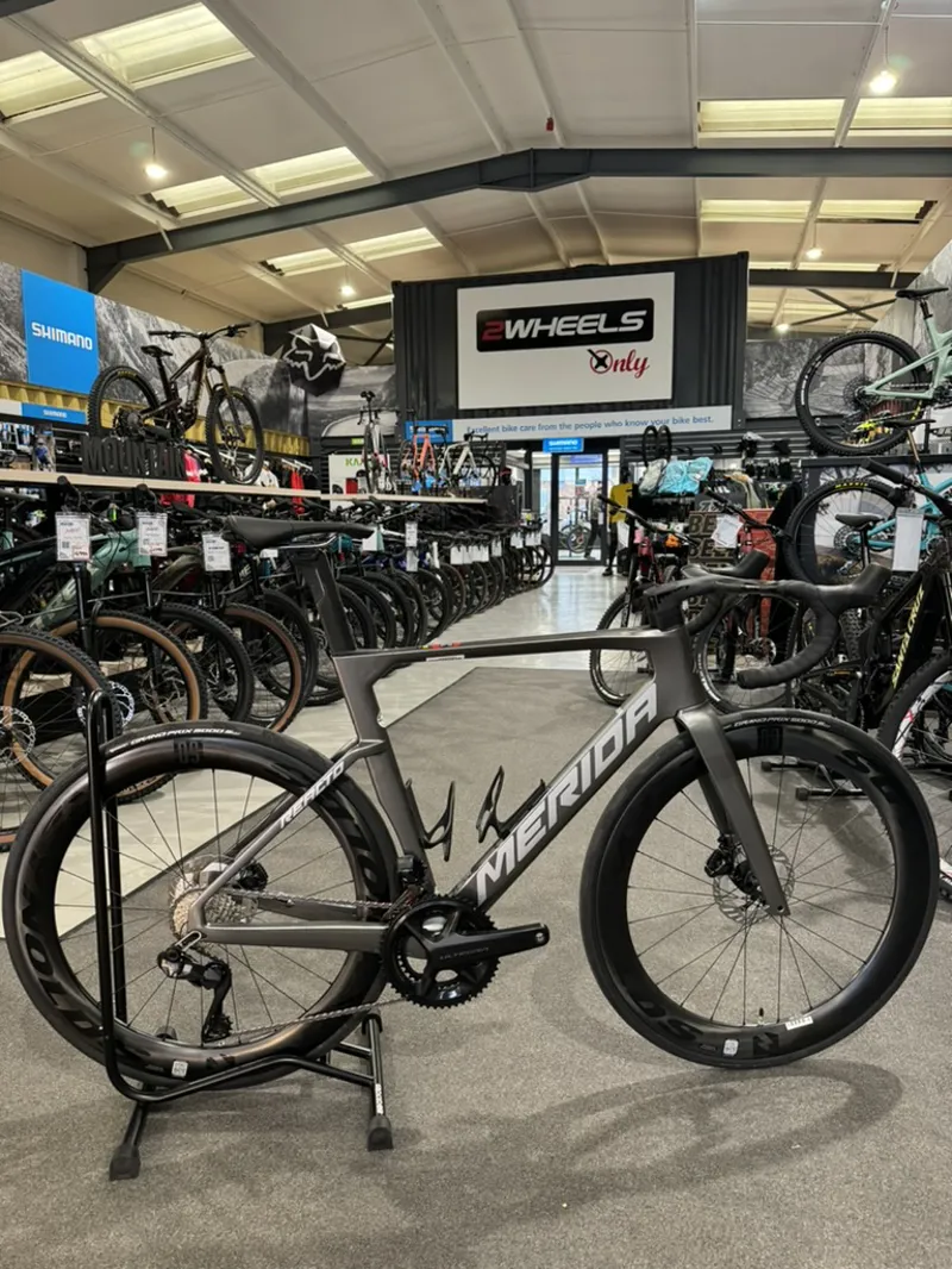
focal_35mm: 24
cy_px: 634
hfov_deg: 56.8
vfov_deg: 71.6
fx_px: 880
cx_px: 476
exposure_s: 1/50
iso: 250
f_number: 1.78
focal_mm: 6.76
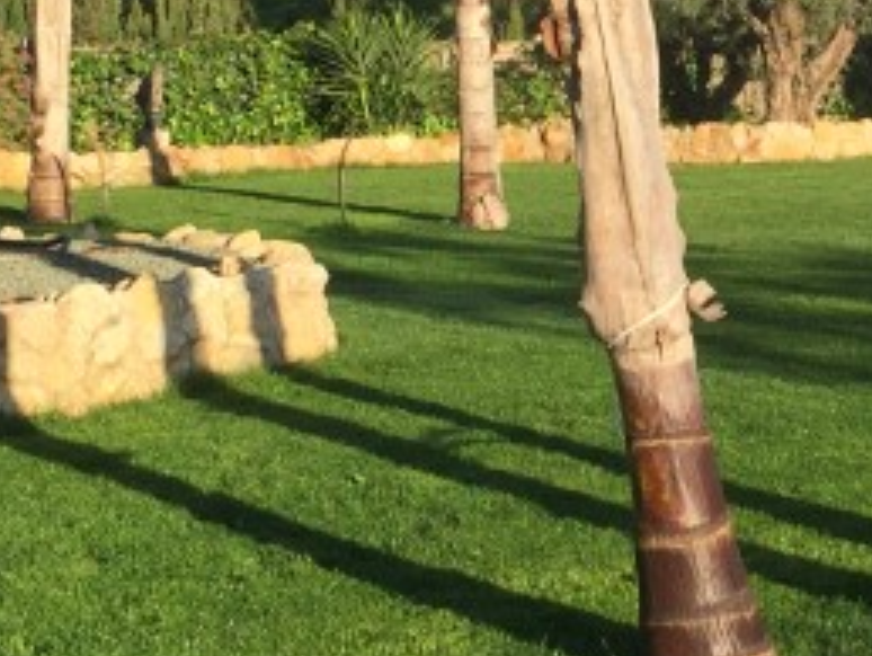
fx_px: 2900
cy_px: 267
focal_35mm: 115
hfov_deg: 16.7
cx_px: 909
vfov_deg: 12.9
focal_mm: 4.15
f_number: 2.2
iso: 32
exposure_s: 1/1236
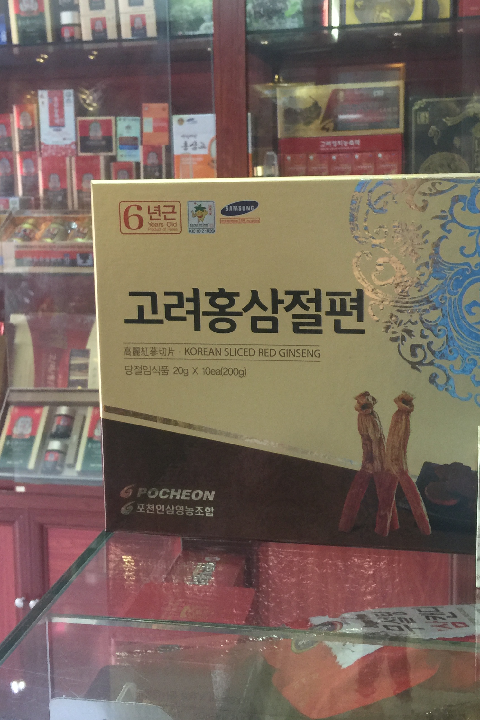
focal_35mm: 44
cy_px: 327
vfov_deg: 44.4
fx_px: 880
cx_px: 246
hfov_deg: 30.5
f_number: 2.2
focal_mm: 4.15
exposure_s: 1/17
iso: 64
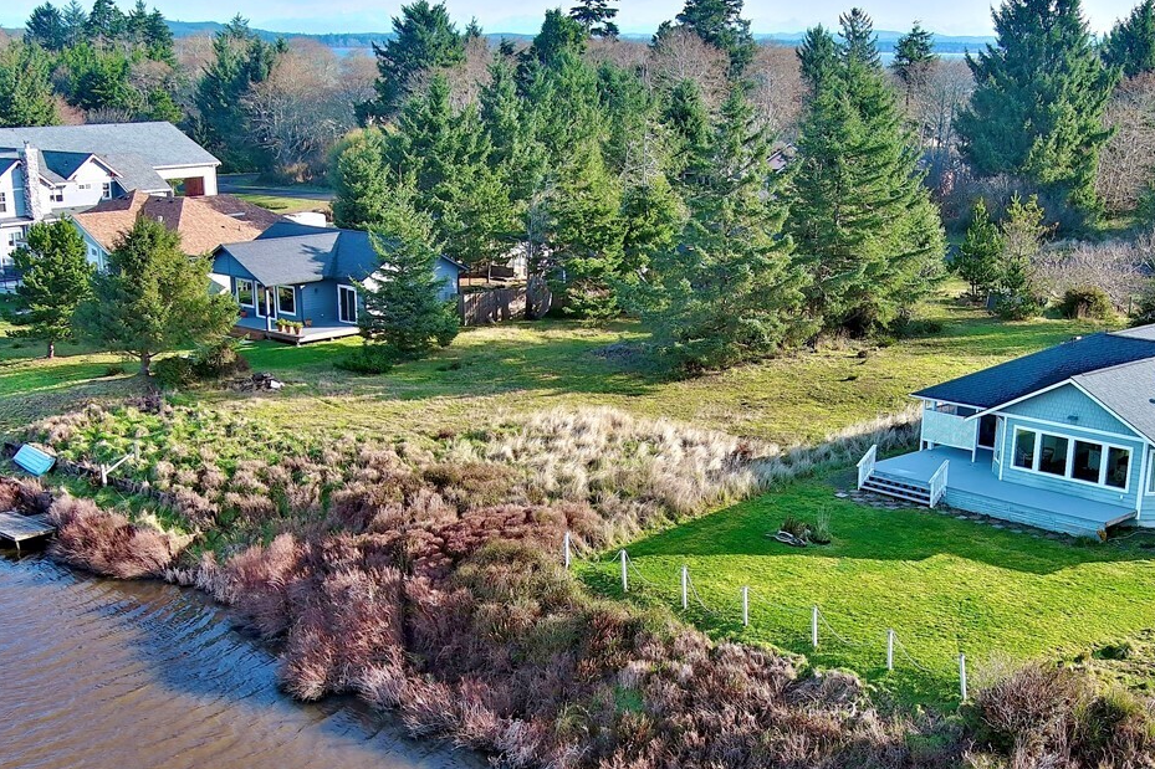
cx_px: 612
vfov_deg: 25.2
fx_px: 1700
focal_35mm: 53
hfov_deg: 37.5
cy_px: 587
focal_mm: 10.57
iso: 100
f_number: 2.8
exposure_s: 1/450
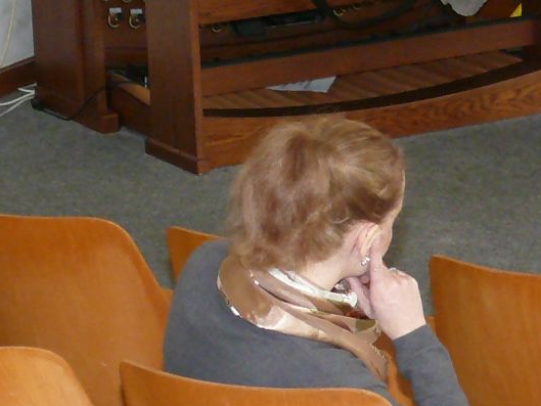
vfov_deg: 8.3
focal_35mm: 178
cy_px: 65
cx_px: 857
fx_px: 2783
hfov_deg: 10.6
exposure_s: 1/30
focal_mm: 8.7
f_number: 2.8
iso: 200
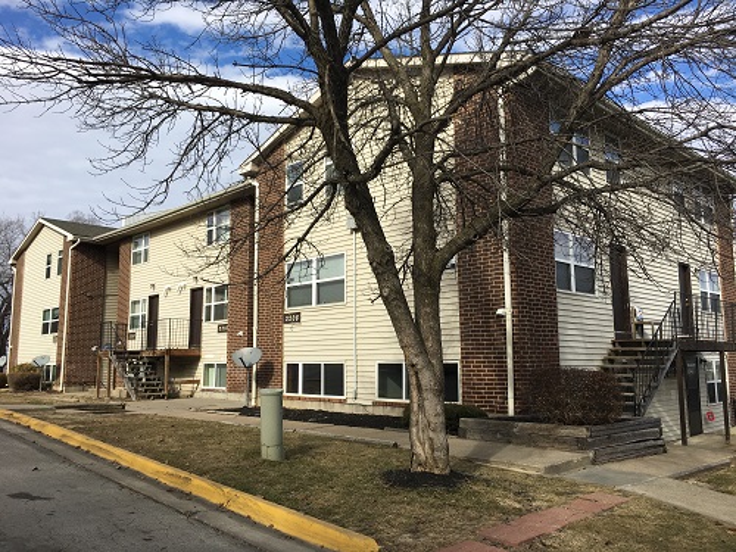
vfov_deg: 48.2
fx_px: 617
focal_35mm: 29
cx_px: 368
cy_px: 276
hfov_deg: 61.7
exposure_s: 1/1479
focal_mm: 4.15
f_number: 2.2
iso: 25
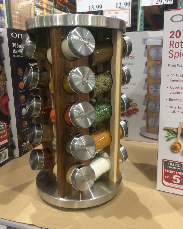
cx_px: 93
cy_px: 110
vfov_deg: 57.2
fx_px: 210
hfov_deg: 47.1
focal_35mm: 31
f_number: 2.2
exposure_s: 1/30
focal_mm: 4.15
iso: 100
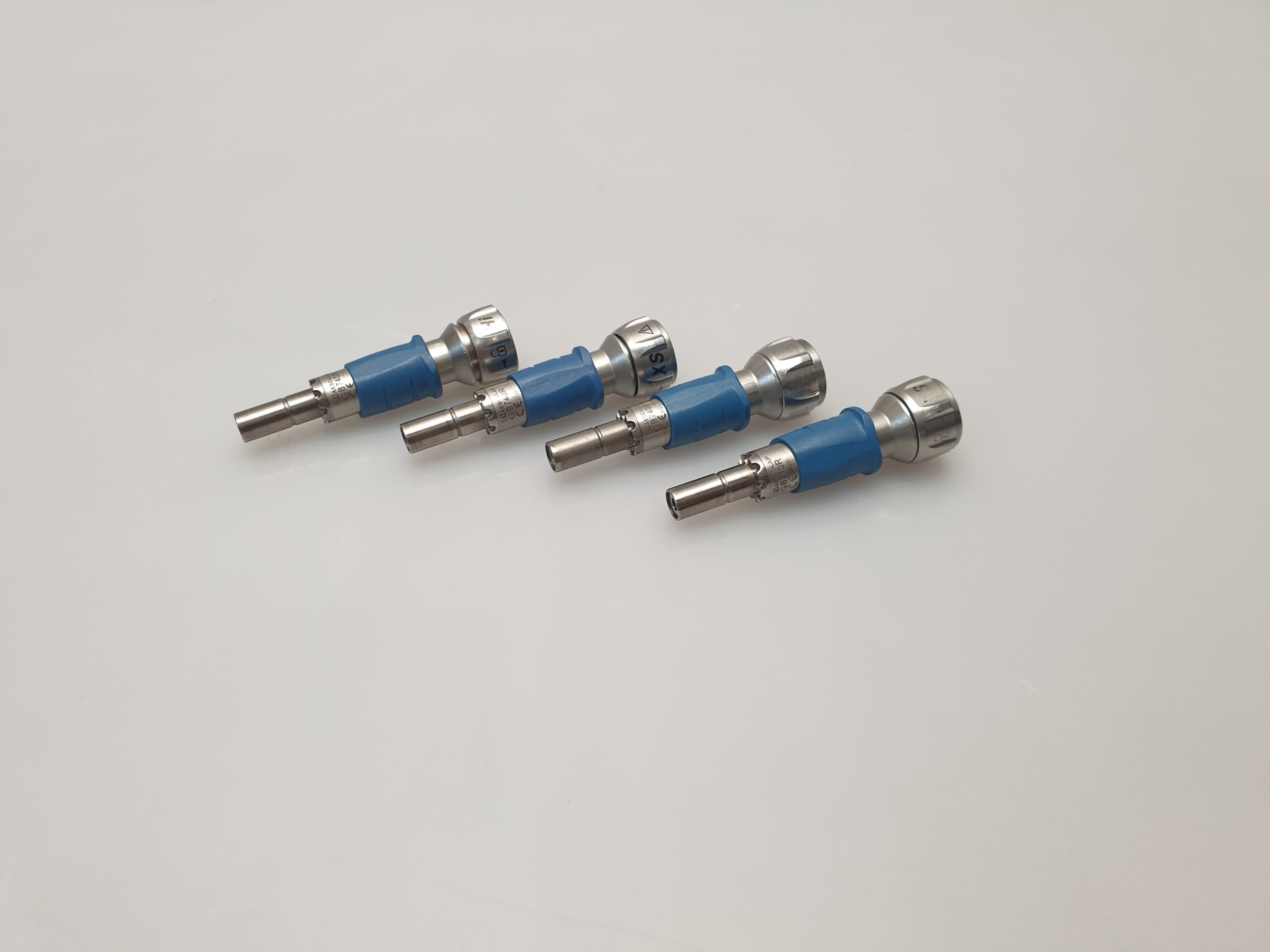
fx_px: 954
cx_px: 635
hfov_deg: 67.3
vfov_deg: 53.1
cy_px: 476
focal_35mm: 26
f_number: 2.4
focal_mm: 4.3
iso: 64
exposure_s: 1/50
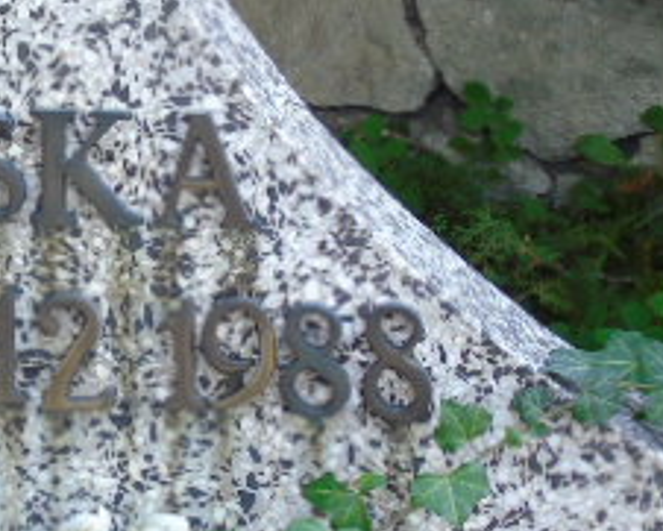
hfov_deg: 9.7
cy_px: 373
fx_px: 3848
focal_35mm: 196
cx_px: -97
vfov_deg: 7.9
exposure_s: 1/30
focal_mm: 13
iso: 100
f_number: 4.7
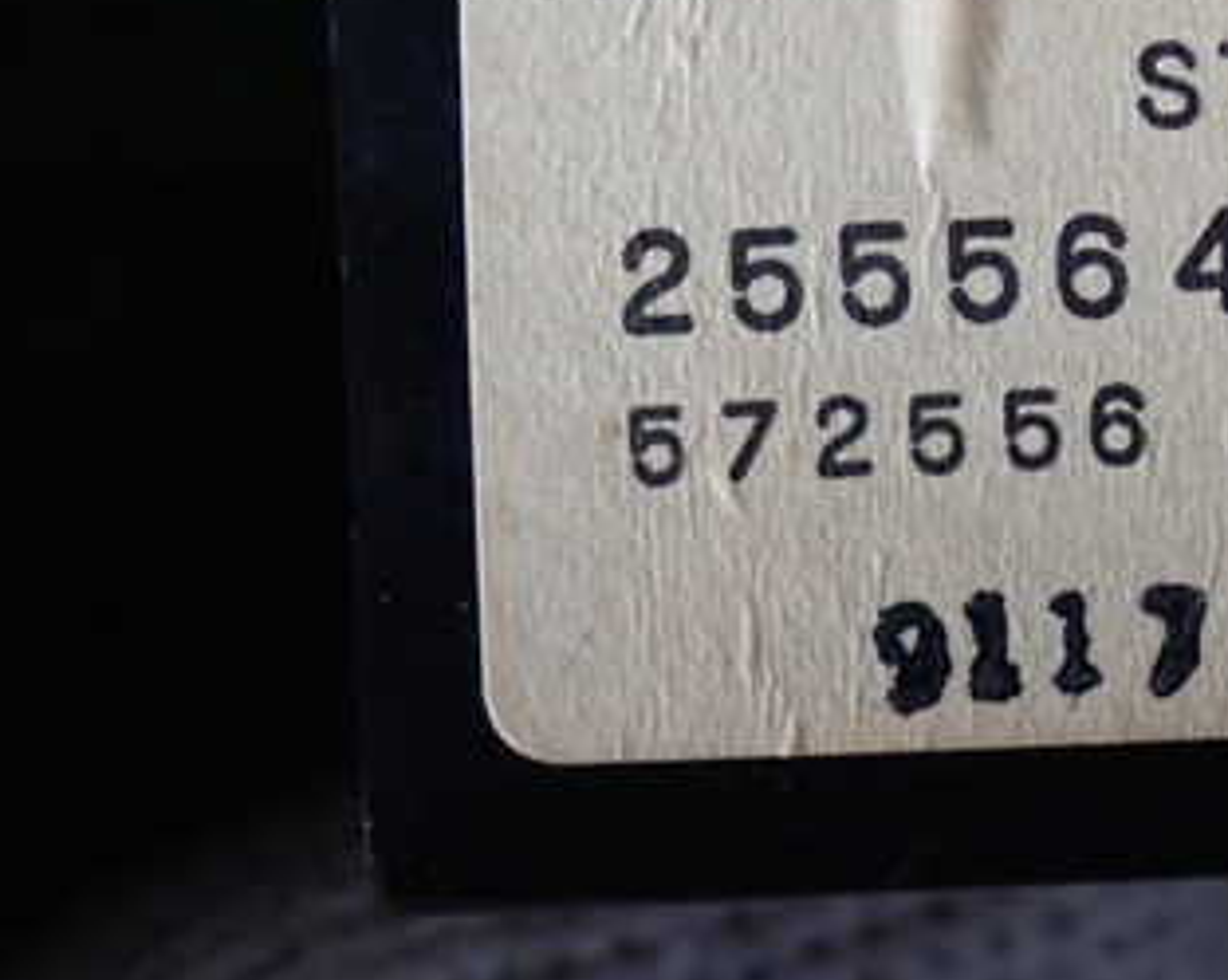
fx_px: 3958
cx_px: 1145
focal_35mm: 109
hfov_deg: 17.3
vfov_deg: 14.0
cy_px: 165
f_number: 3.5
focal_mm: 10.35
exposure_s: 1/25
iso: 800
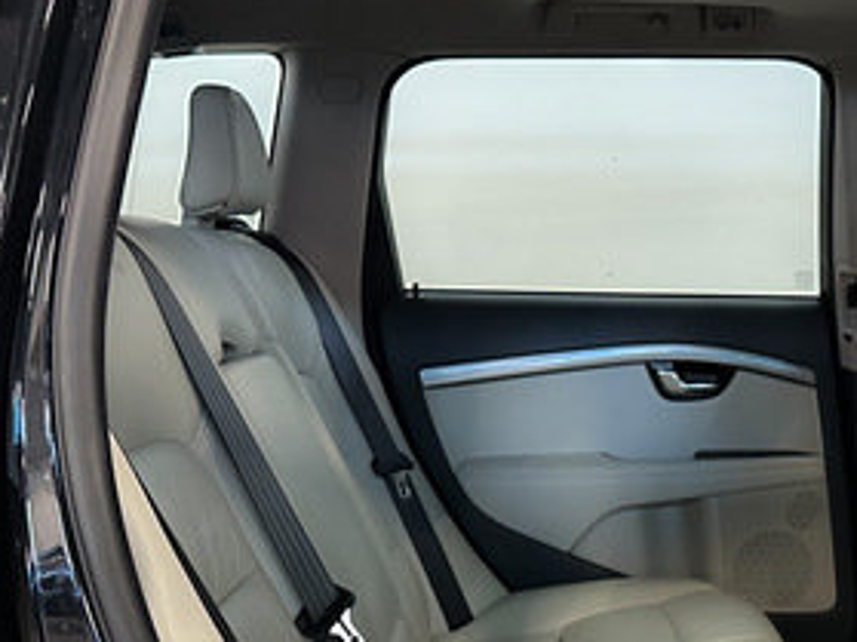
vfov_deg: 25.1
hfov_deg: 34.2
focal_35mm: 56
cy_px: 608
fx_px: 1386
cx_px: 538
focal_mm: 6.86
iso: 1000
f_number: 1.8
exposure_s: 1/45
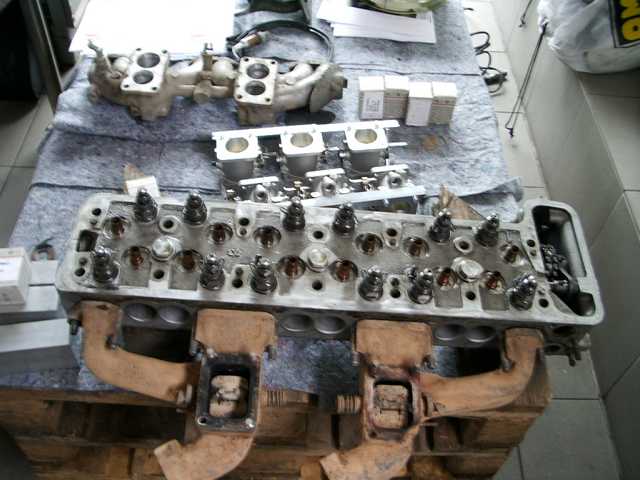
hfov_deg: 52.6
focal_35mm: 35
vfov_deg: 40.7
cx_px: 320
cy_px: 240
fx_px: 647
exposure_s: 1/6
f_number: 2.6
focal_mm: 5.8
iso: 100
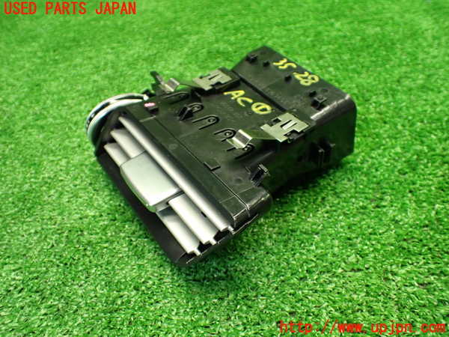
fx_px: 389
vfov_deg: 46.8
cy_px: 168
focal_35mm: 30
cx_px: 224
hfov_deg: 60.0
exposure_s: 1/125
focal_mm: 5.4
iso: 800
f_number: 2.3
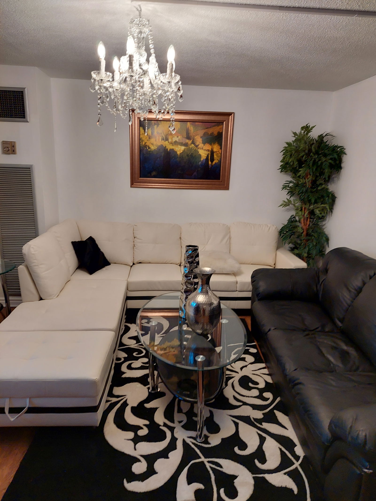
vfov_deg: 71.6
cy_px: 250
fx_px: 348
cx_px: 188
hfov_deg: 56.8
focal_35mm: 24
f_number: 1.8
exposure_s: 1/60
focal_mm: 5.23
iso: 200
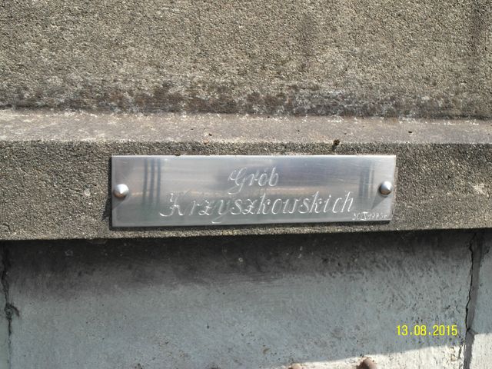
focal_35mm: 42
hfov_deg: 44.8
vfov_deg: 34.3
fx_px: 597
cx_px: 246
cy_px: 184
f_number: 4.4
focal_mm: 9.1
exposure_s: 1/180
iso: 80
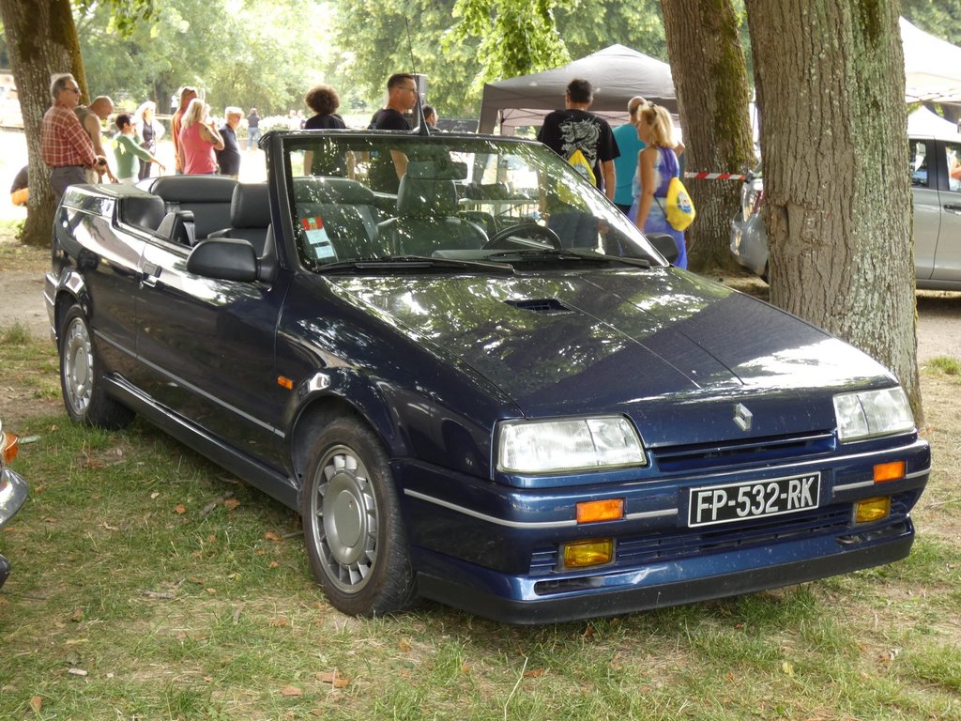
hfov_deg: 38.2
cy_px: 360
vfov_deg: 29.1
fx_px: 1388
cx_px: 480
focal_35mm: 50
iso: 160
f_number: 3.9
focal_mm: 9
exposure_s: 1/80
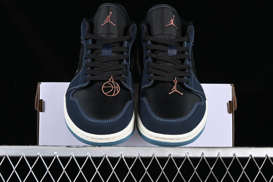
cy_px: 91
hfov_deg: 26.6
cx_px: 136
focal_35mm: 76
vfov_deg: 18.0
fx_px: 576
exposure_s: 1/60
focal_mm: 50
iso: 160
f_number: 6.3
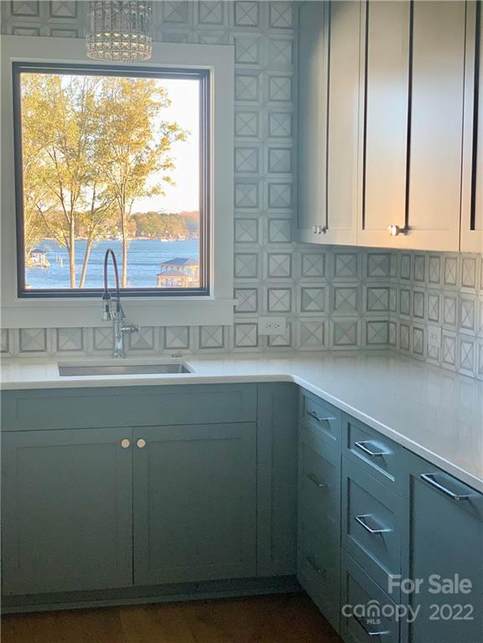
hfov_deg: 28.0
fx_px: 967
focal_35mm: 52
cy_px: 322
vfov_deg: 36.8
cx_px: 242
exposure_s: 1/122
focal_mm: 6
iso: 80
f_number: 2.4
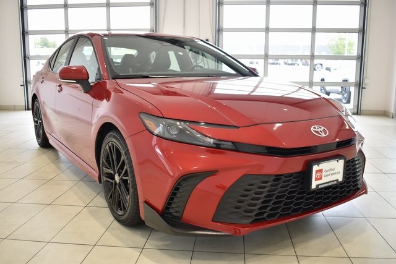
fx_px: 363
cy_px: 132
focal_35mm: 33
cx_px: 198
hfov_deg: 57.2
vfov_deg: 40.0
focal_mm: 22
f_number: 3.8
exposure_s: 1/30
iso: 100
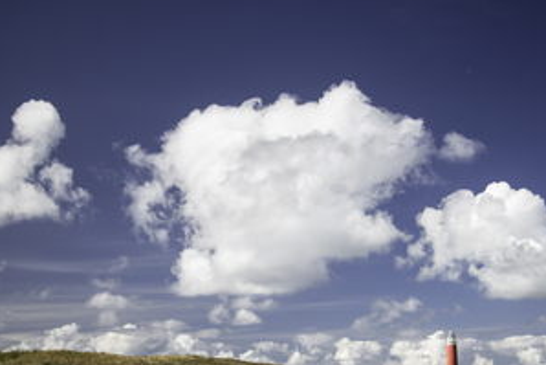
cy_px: 252
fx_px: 819
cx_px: 357
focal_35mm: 54
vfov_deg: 24.9
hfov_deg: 36.5
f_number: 4
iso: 200
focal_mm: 35
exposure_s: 1/2000
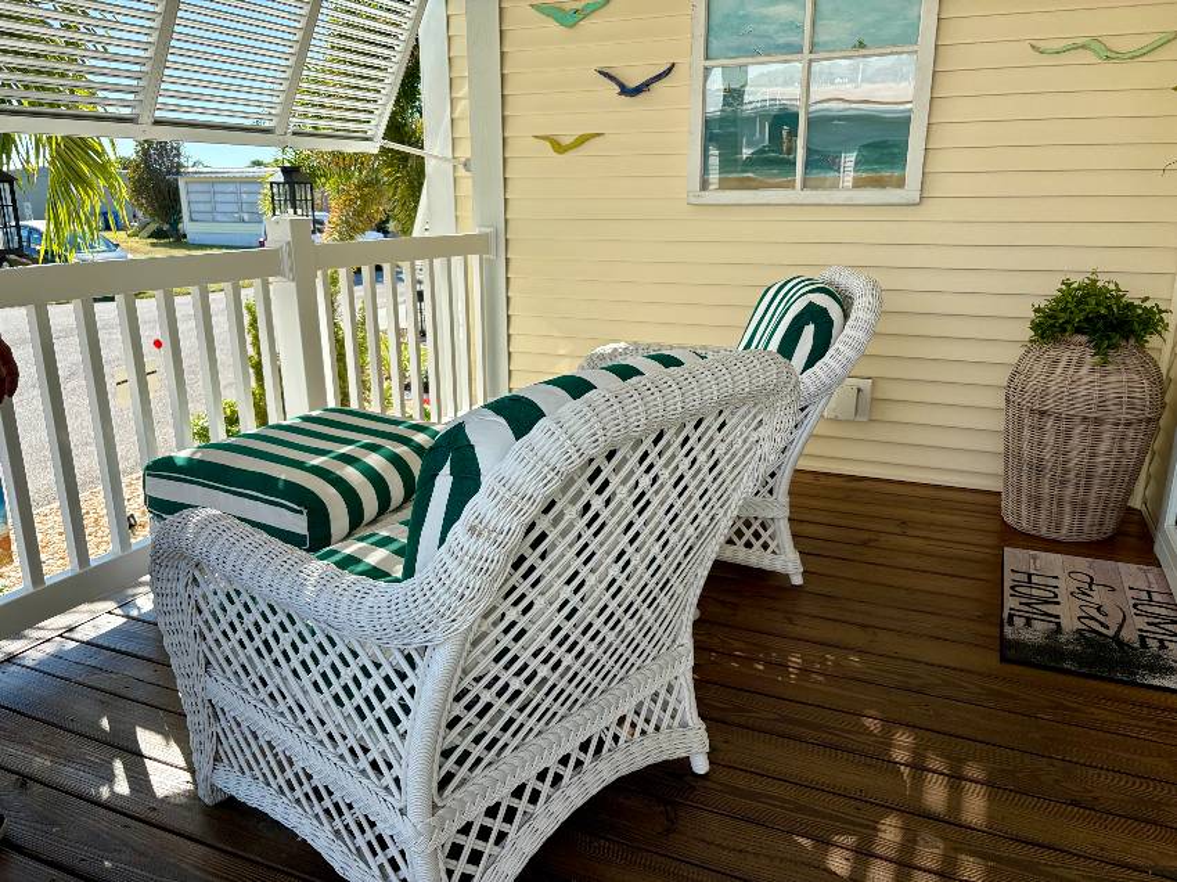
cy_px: 441
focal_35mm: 26
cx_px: 588
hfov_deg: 67.3
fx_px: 884
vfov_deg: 53.0
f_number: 1.6
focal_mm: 5.96
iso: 50
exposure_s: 1/1337
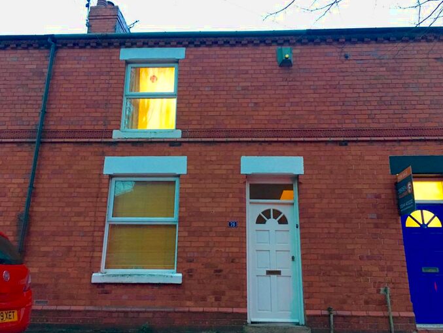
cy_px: 171
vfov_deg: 46.8
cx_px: 219
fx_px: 384
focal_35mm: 30
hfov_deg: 60.0
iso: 250
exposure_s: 1/17
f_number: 2.2
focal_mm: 4.15
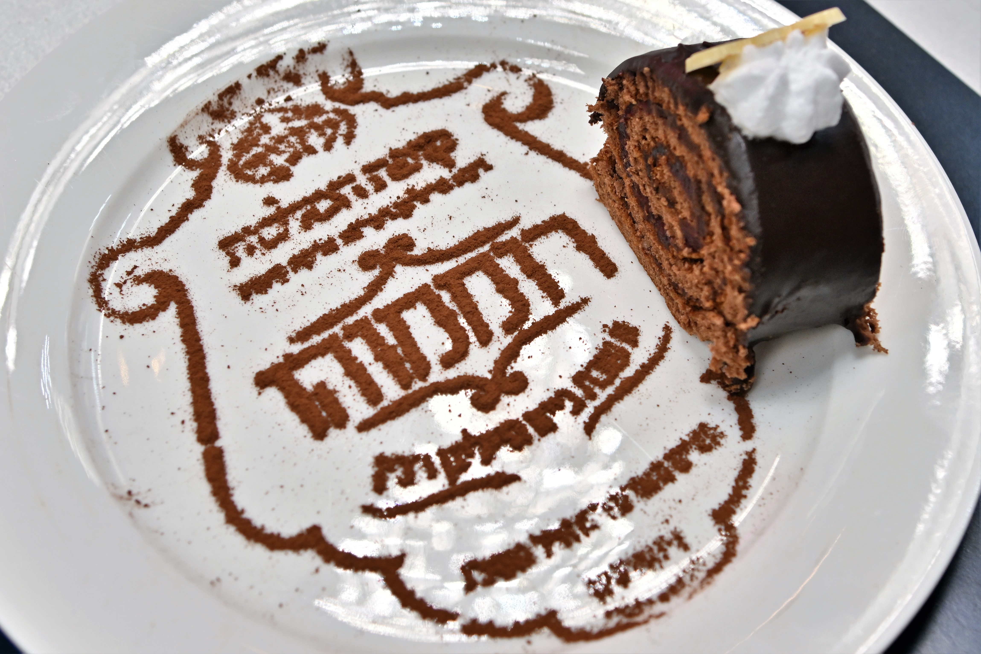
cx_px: 490
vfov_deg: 18.9
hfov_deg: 28.1
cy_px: 327
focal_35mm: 72
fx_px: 1961
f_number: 4.5
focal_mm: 48
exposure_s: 1/125
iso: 400
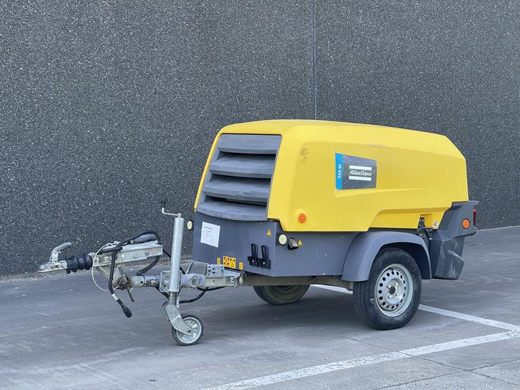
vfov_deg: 22.9
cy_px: 195
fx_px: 961
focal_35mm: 64
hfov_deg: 30.3
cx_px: 260
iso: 25
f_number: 2.2
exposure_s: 1/99
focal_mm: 7.5
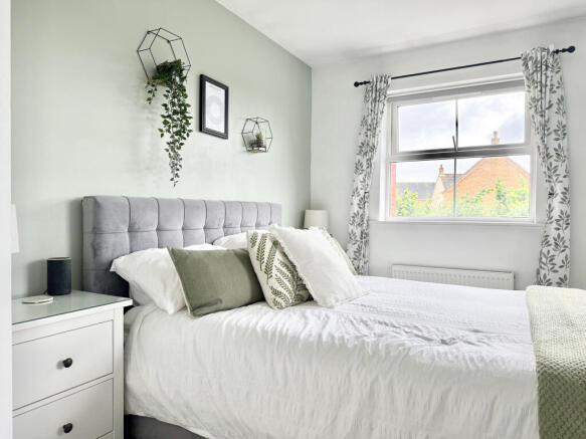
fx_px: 406
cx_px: 293
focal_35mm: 24
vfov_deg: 56.8
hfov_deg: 71.6
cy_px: 220
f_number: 1.78
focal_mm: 6.76
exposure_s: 1/325
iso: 100
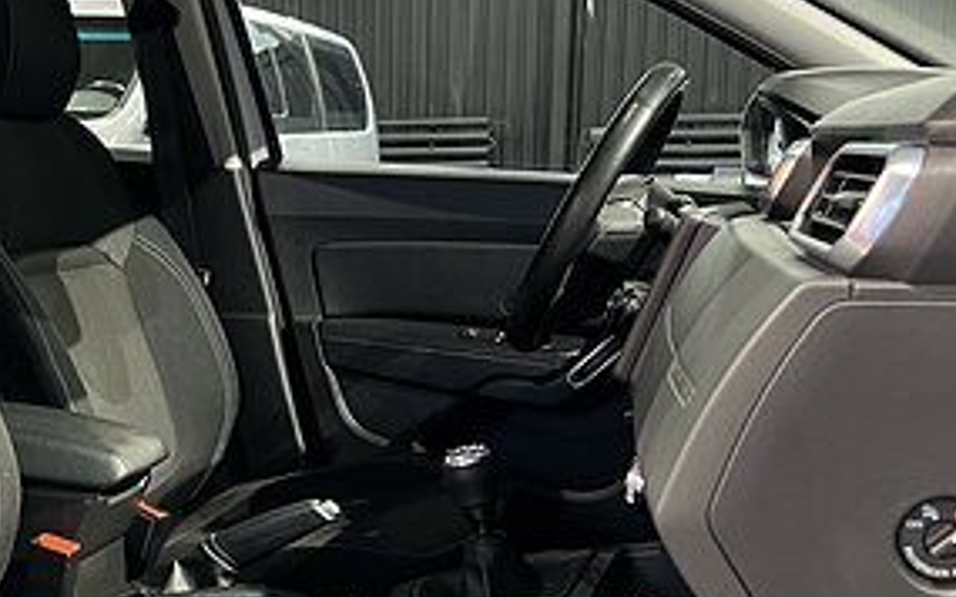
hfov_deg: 37.7
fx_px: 1381
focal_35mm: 53
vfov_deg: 24.3
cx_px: 299
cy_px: 409
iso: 640
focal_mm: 5.7
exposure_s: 1/33
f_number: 1.5
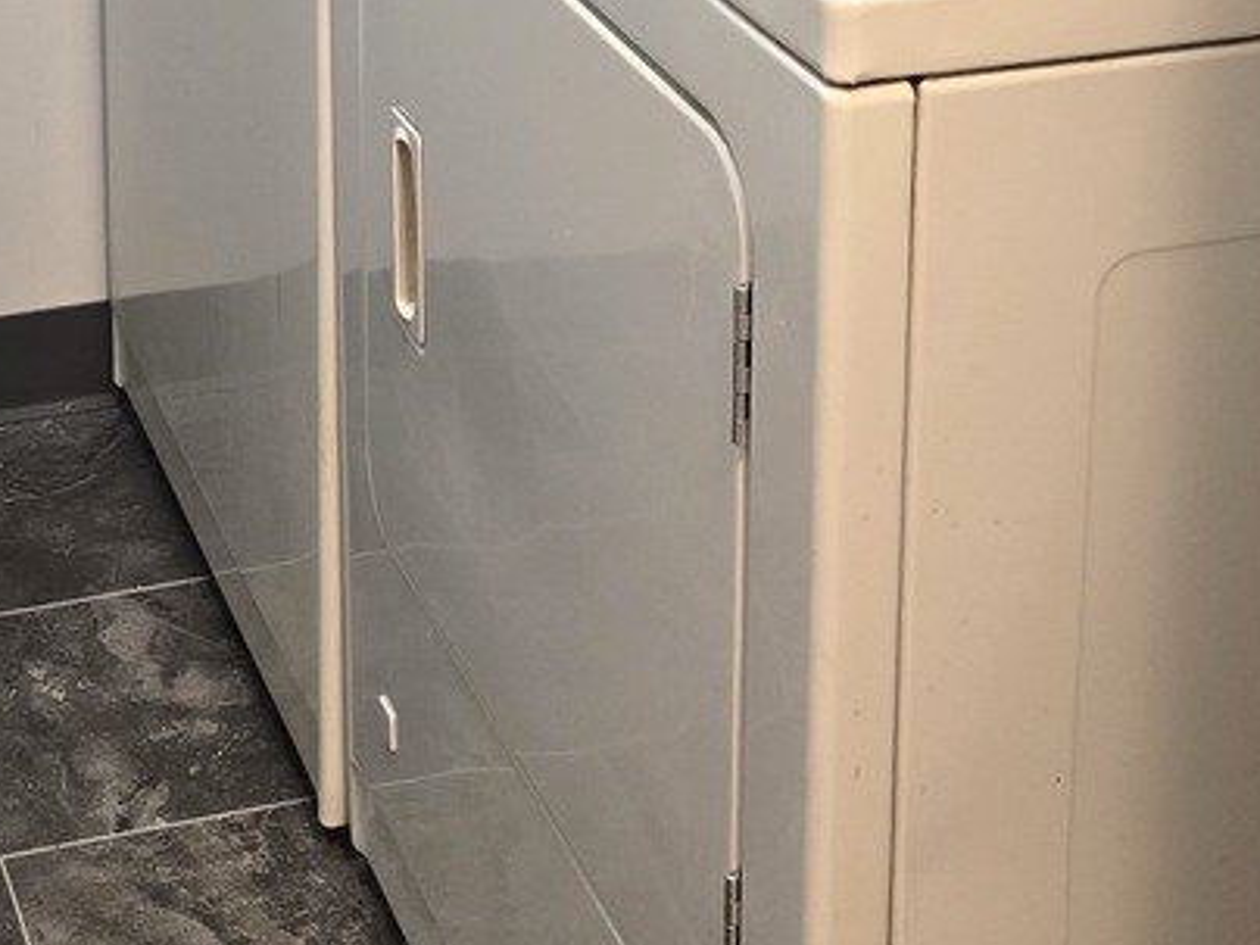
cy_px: -290
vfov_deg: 16.9
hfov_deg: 23.5
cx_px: 250
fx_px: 2985
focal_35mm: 82
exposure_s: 1/120
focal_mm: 6.3
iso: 400
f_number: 1.7
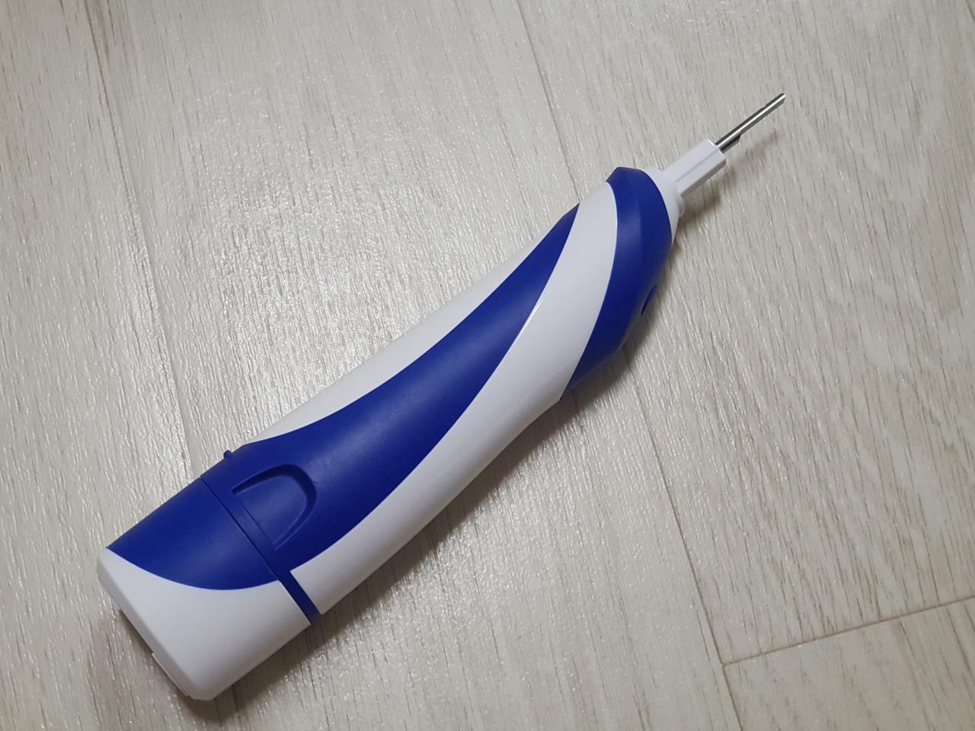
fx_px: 1465
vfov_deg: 28.0
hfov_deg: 36.8
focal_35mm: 52
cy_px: 366
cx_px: 488
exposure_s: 1/30
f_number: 2.4
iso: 200
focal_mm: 6
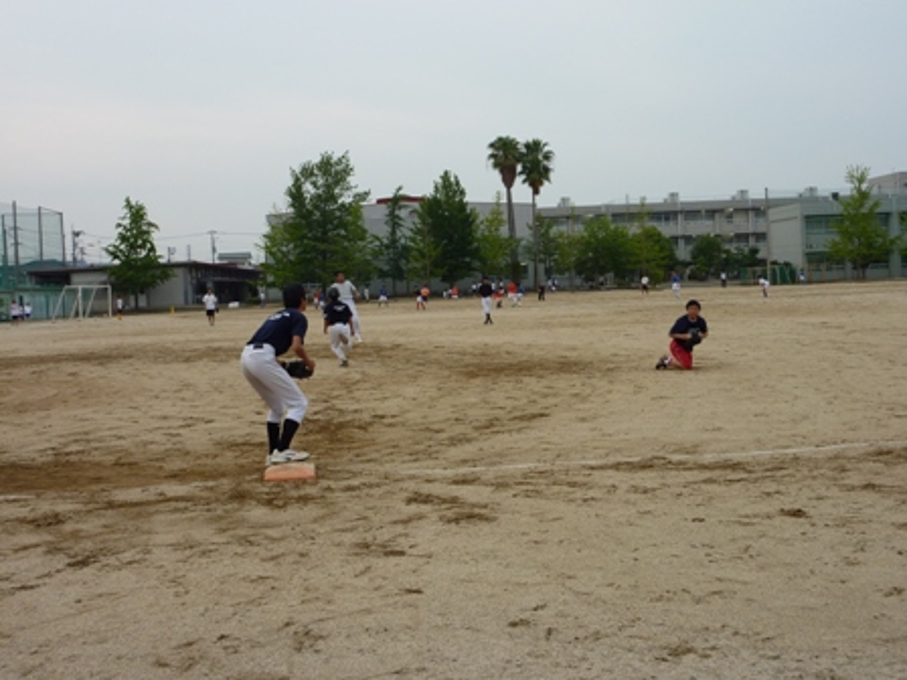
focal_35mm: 42
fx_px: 1100
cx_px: 454
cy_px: 340
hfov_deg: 44.8
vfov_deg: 34.3
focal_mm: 6.9
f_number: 4
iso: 80
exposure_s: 1/160
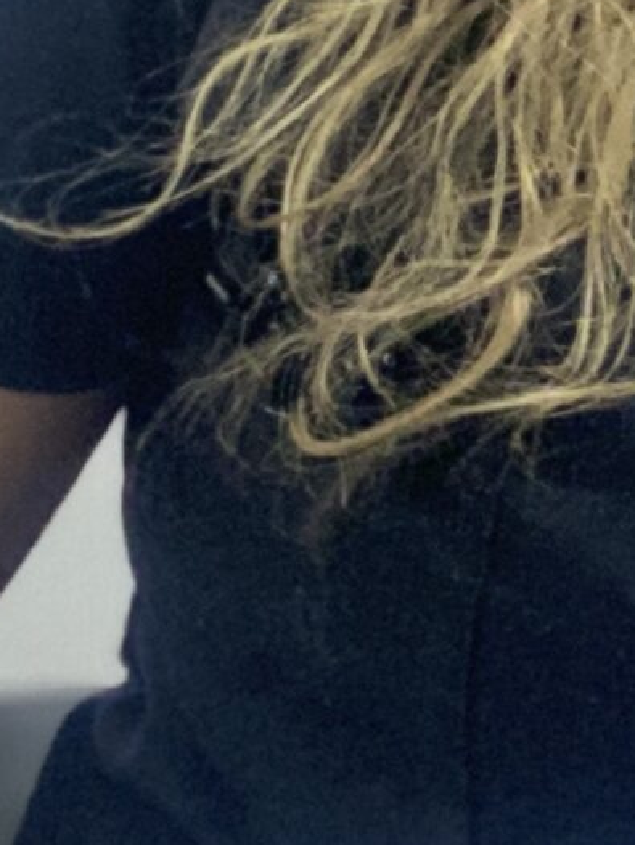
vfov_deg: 13.2
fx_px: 3568
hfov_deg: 9.5
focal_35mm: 146
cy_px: -169
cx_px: 1299
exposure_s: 1/25
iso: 320
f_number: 2.2
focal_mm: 2.71
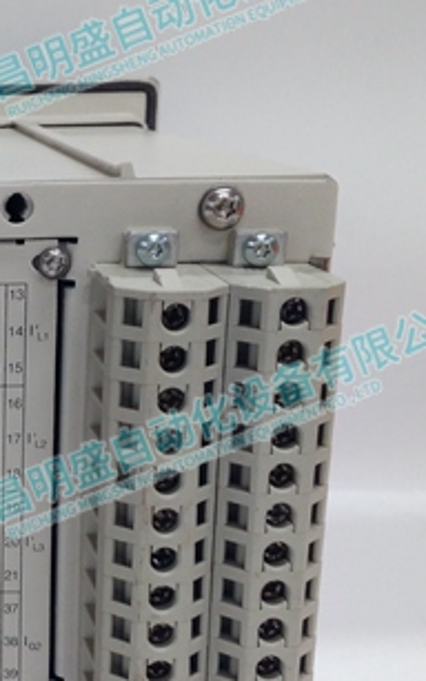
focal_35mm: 70
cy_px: 425
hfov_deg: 17.2
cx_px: -171
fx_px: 1300
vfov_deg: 29.3
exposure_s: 1/33
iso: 128
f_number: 2
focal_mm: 3.79
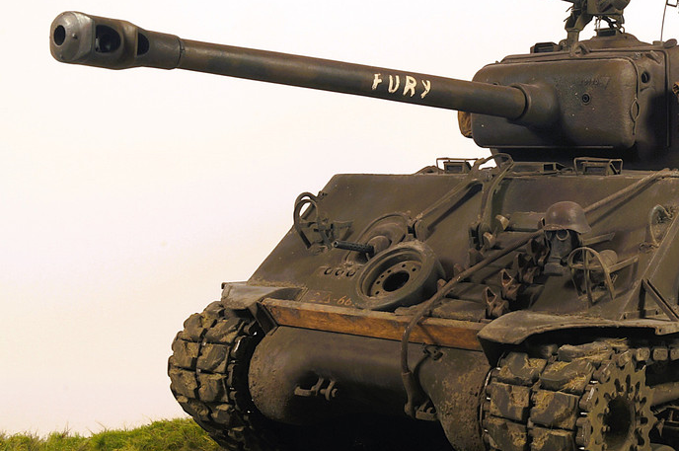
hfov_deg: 31.4
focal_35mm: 63
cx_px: 507
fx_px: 1187
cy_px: 216
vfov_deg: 21.5
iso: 100
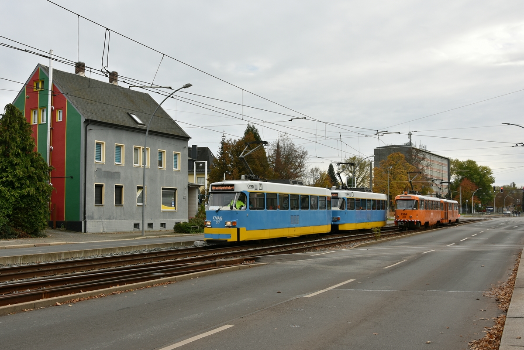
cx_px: 262
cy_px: 175
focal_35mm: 36
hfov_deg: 53.1
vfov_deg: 37.0
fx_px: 525
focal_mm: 24
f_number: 7.1
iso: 200
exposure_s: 1/200
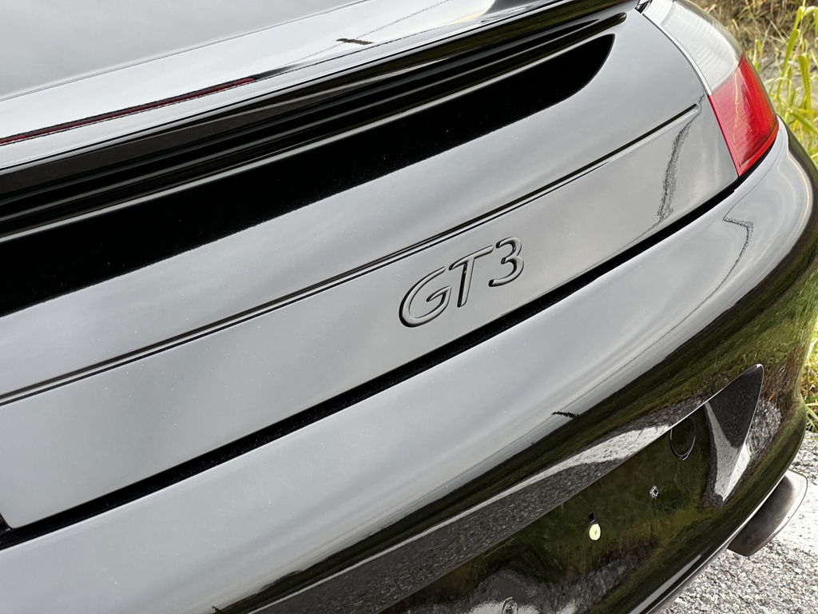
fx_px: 1820
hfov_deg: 25.3
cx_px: 409
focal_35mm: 77
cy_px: 307
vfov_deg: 19.1
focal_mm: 9
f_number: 2.8
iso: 80
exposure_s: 1/99
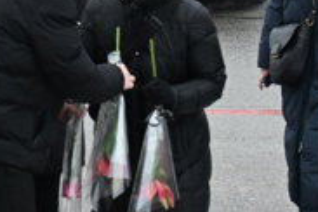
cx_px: -116
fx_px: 5220
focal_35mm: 591
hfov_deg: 3.5
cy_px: 170
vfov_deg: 2.3
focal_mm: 105
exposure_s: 1/250
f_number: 5
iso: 1600
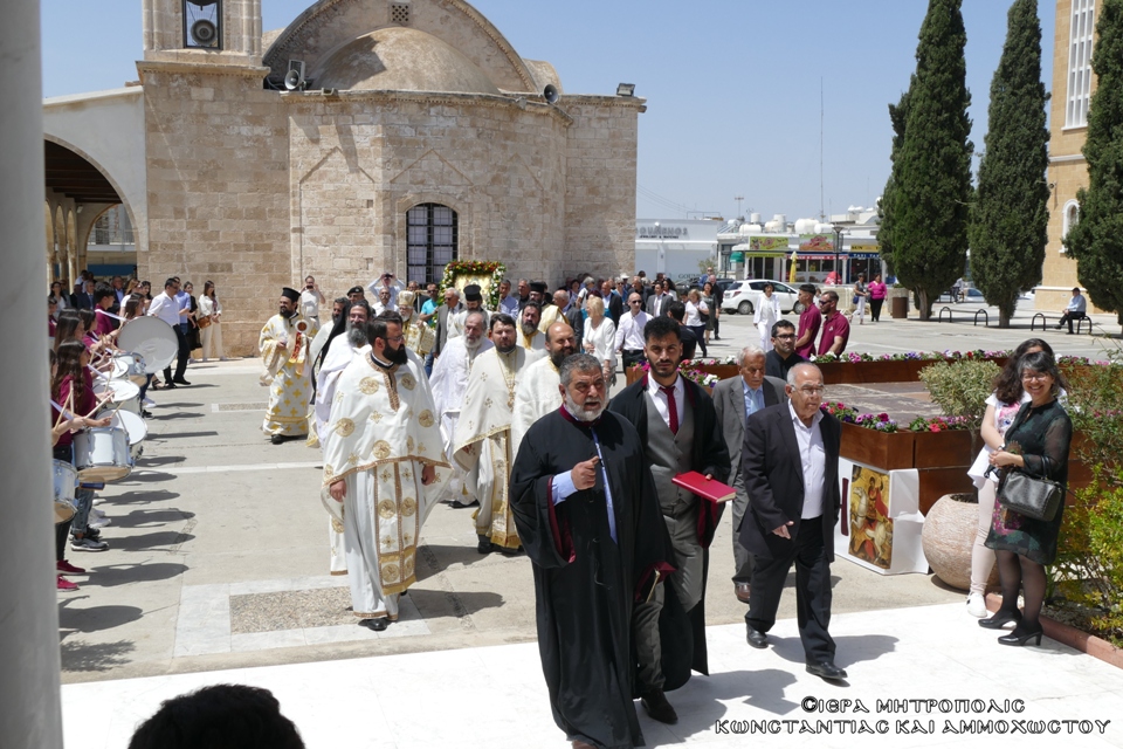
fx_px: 1123
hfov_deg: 53.1
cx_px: 562
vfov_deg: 36.9
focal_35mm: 36
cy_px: 374
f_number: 7.1
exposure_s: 1/640
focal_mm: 13.16
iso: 125
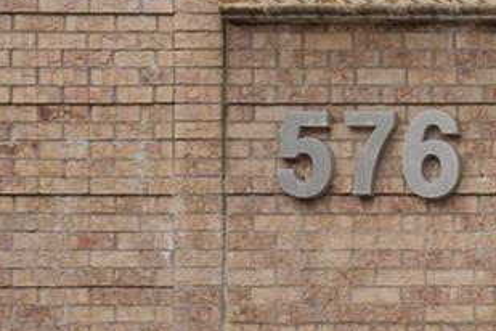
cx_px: 1502
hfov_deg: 11.2
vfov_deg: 12.0
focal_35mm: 106
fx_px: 1460
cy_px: 586
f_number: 8
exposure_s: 1/15
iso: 100
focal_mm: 16
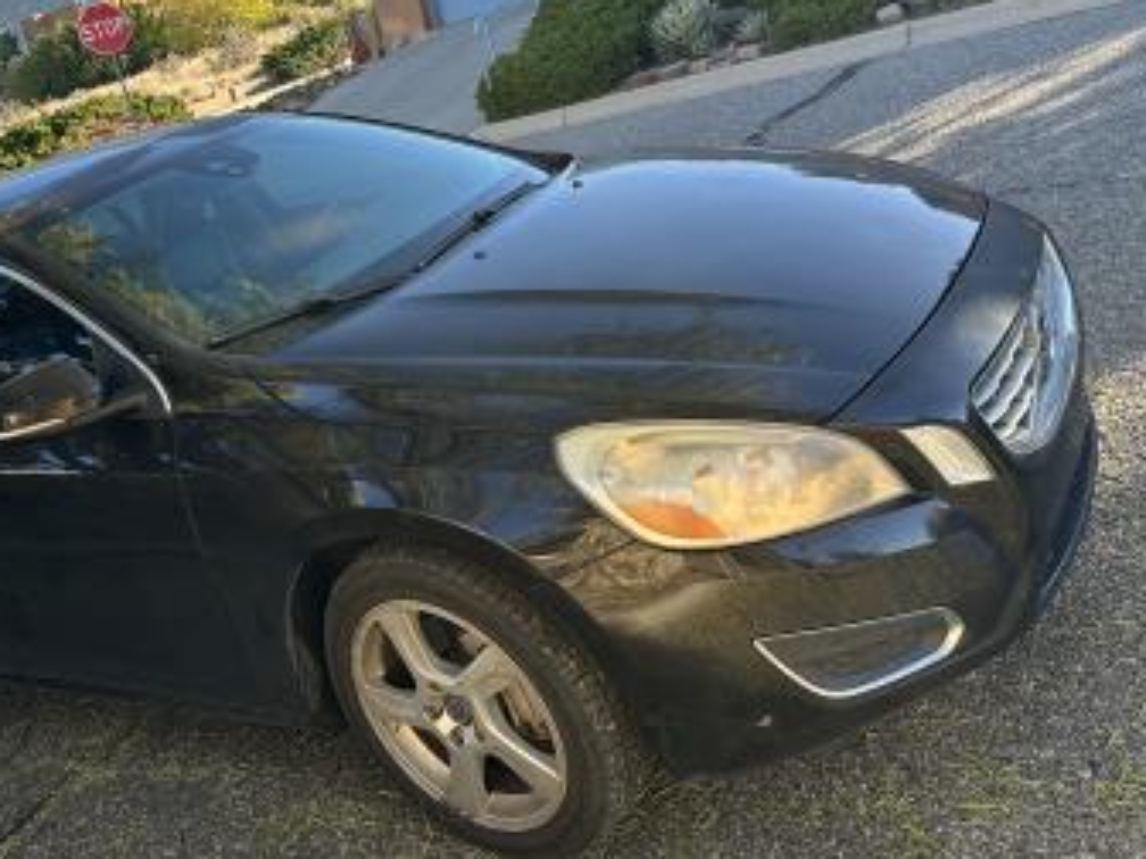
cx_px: 351
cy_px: 225
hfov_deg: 50.1
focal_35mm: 36
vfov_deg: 38.7
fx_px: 1192
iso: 80
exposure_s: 1/709
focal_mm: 6.86
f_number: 1.78
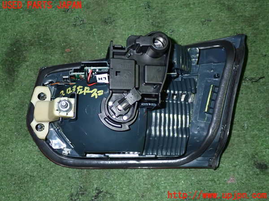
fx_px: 319
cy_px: 100
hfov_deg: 45.8
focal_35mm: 41
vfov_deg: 35.1
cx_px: 134
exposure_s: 1/40
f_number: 8
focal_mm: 7.31
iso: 500
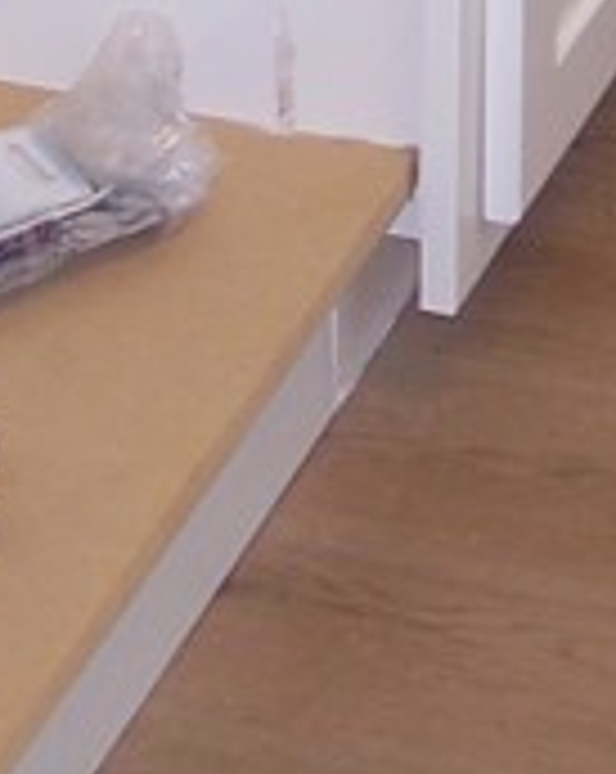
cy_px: -648
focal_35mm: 227
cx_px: 225
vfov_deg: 8.2
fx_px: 5187
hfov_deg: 6.8
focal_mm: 8
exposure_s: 1/60
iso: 100
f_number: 2.8
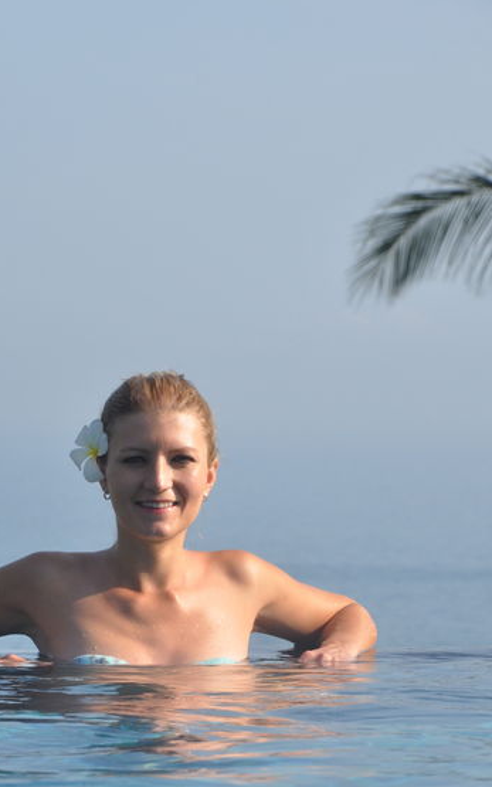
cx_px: 166
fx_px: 4648
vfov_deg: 9.7
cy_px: 515
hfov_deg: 6.1
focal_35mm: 217
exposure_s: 1/500
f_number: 11
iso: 400
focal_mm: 105
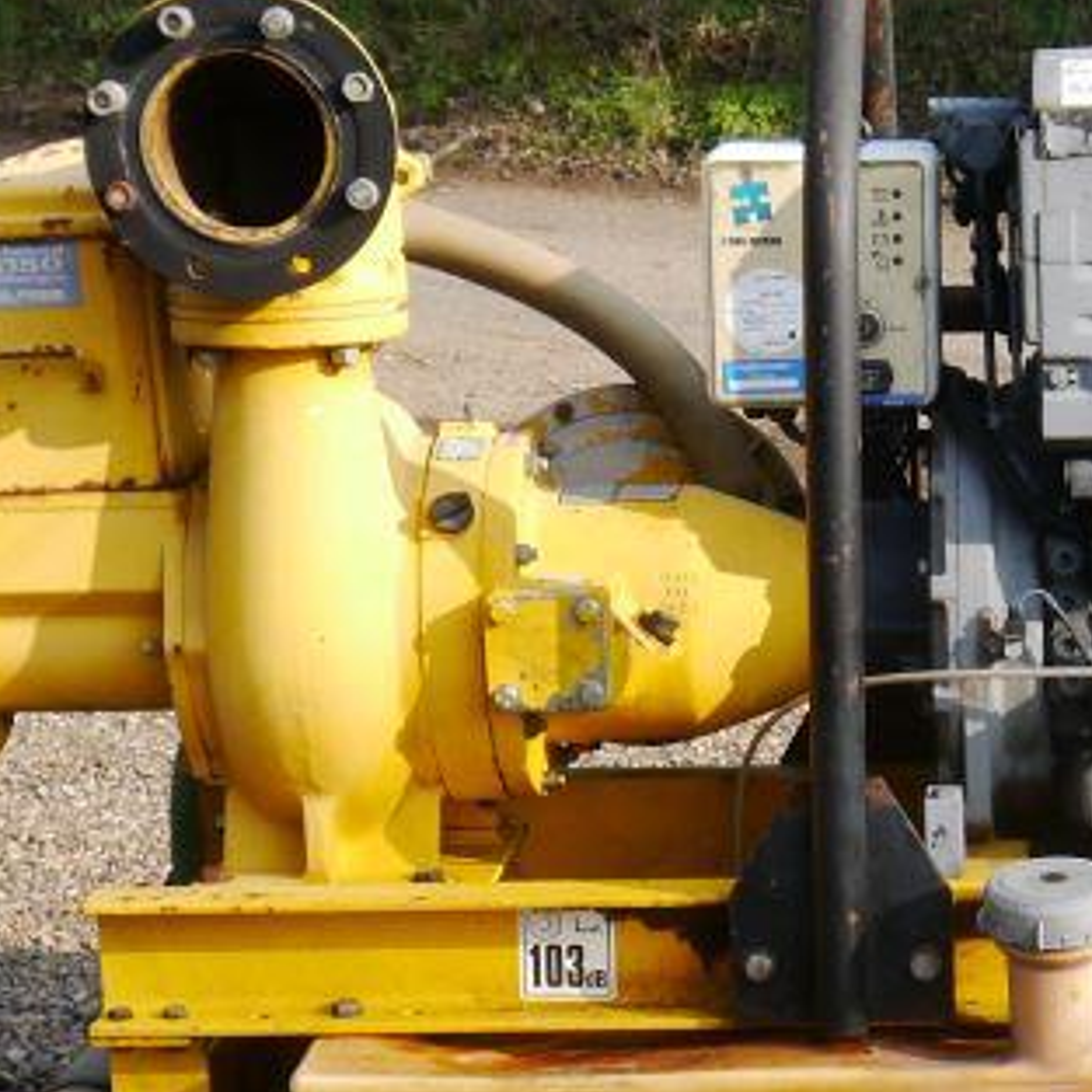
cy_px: 907
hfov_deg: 16.4
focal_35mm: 104
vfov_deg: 16.6
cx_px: 1106
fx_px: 3712
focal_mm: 18
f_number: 5.6
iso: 160
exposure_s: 1/250
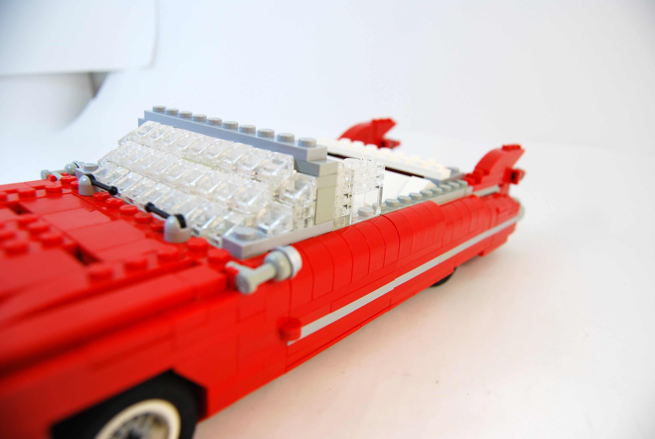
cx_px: 328
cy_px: 220
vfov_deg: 48.0
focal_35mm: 27
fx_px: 492
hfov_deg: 67.3
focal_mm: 18
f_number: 5.6
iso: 200
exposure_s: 1/125
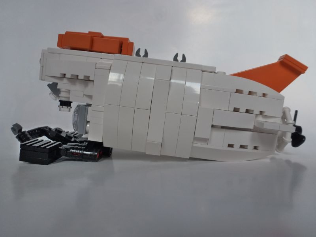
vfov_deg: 56.8
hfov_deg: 71.6
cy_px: 118
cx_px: 158
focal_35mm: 24
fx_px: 219
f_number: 3.3
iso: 400
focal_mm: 4.3
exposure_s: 1/8
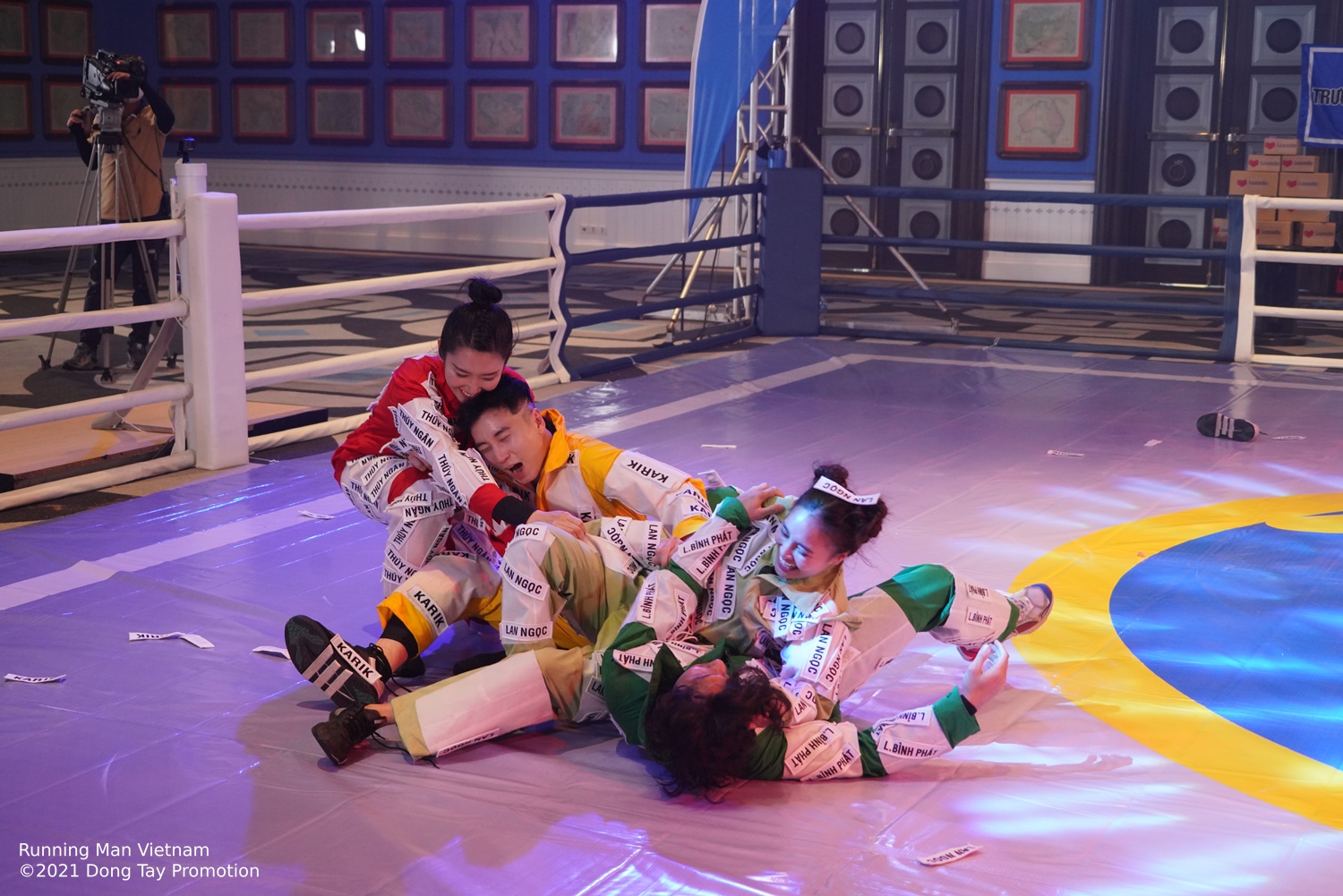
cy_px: 448
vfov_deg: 26.0
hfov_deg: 38.2
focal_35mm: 52
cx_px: 672
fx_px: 1940
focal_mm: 52
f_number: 4.5
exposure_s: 1/200
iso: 3200
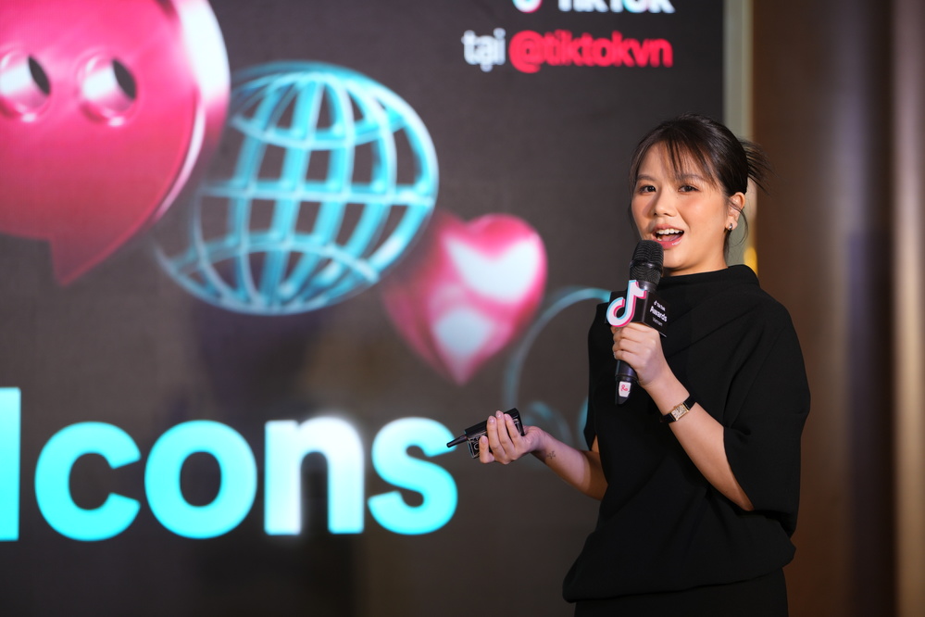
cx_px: 462
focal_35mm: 106
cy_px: 308
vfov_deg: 12.9
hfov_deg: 19.3
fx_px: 2723
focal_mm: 106
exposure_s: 1/250
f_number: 2
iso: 320
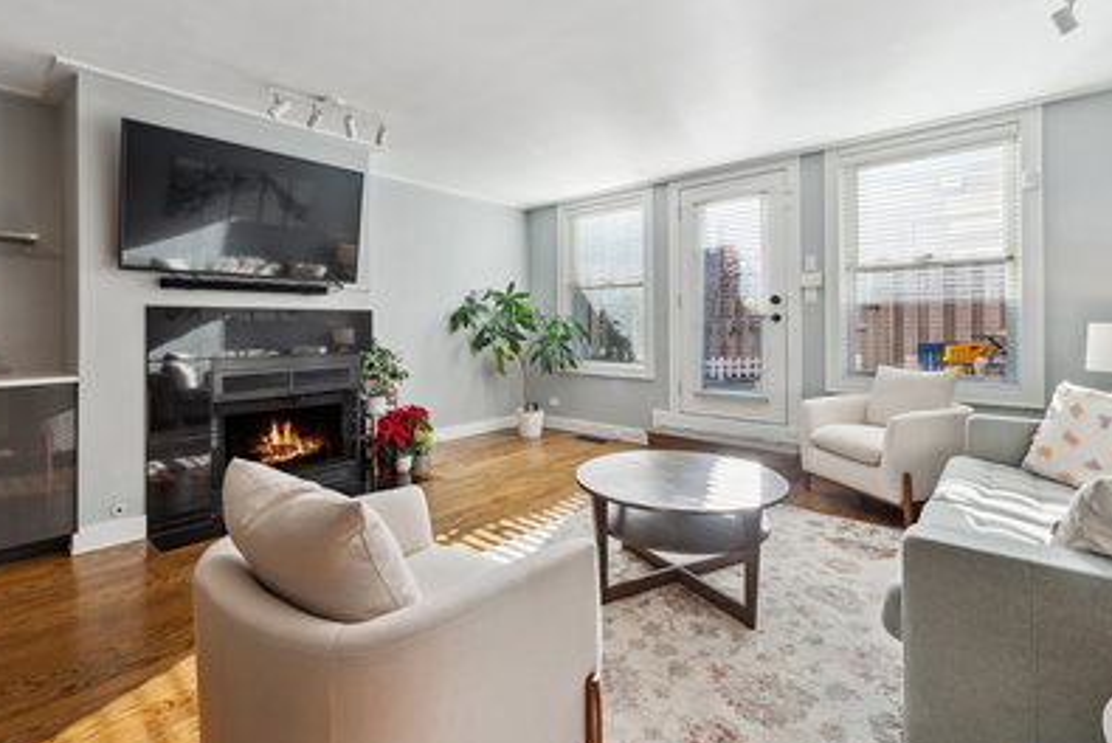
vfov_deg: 70.4
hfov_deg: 93.2
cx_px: 549
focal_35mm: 17
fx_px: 525
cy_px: 335
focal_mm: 14
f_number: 9
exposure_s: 1/6
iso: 100
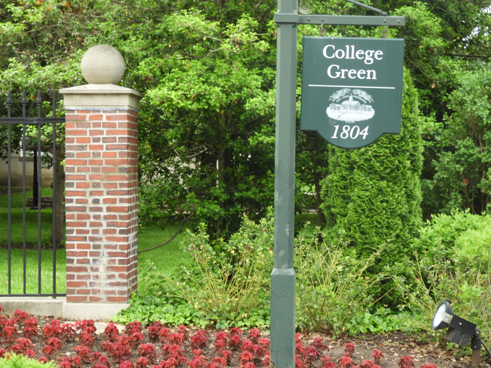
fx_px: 1347
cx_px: 246
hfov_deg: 20.7
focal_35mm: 95
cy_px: 184
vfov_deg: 15.6
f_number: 4.8
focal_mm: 17
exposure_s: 1/60
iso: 100
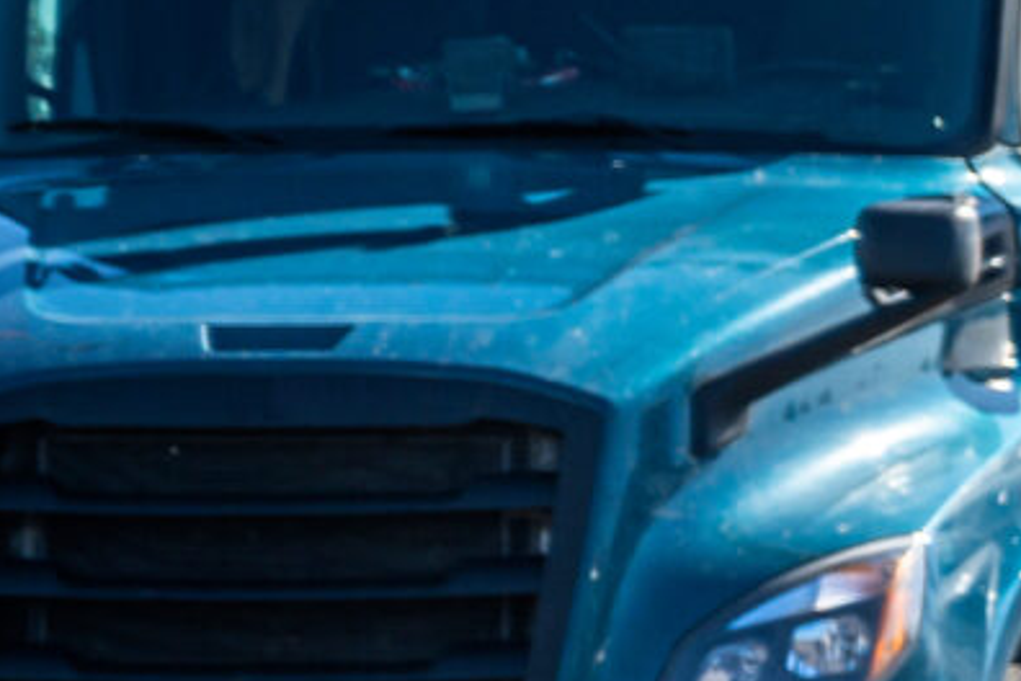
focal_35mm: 452
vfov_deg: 3.0
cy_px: 891
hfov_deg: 4.4
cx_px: 3233
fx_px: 12818
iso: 100
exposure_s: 1/1250
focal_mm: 70
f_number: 4
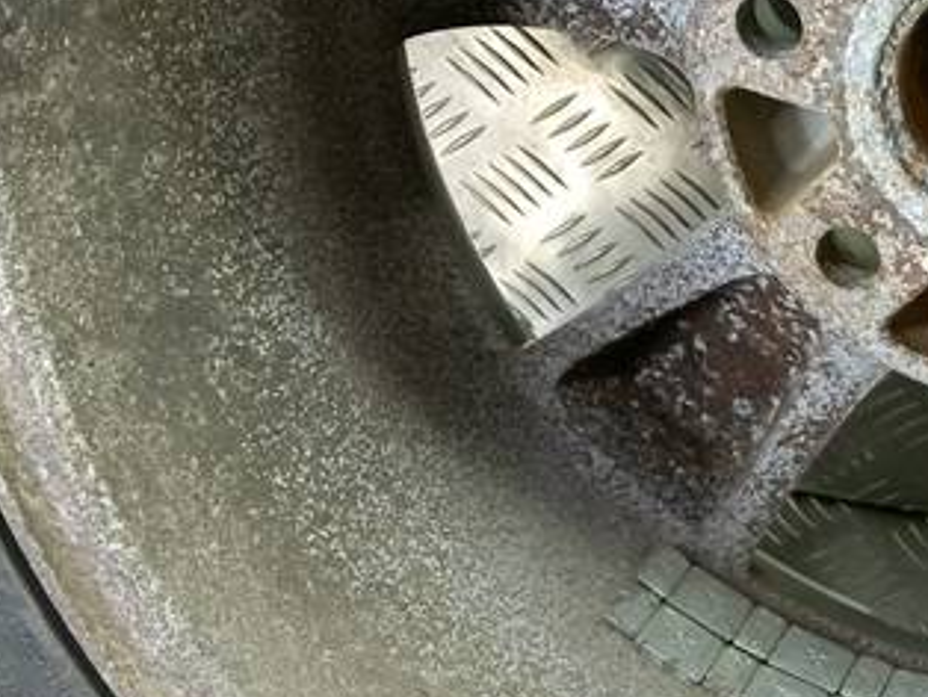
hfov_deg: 21.3
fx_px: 2361
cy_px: 168
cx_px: 969
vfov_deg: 16.7
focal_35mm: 88
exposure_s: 1/33.3
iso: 319
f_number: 1.6
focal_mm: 4.11
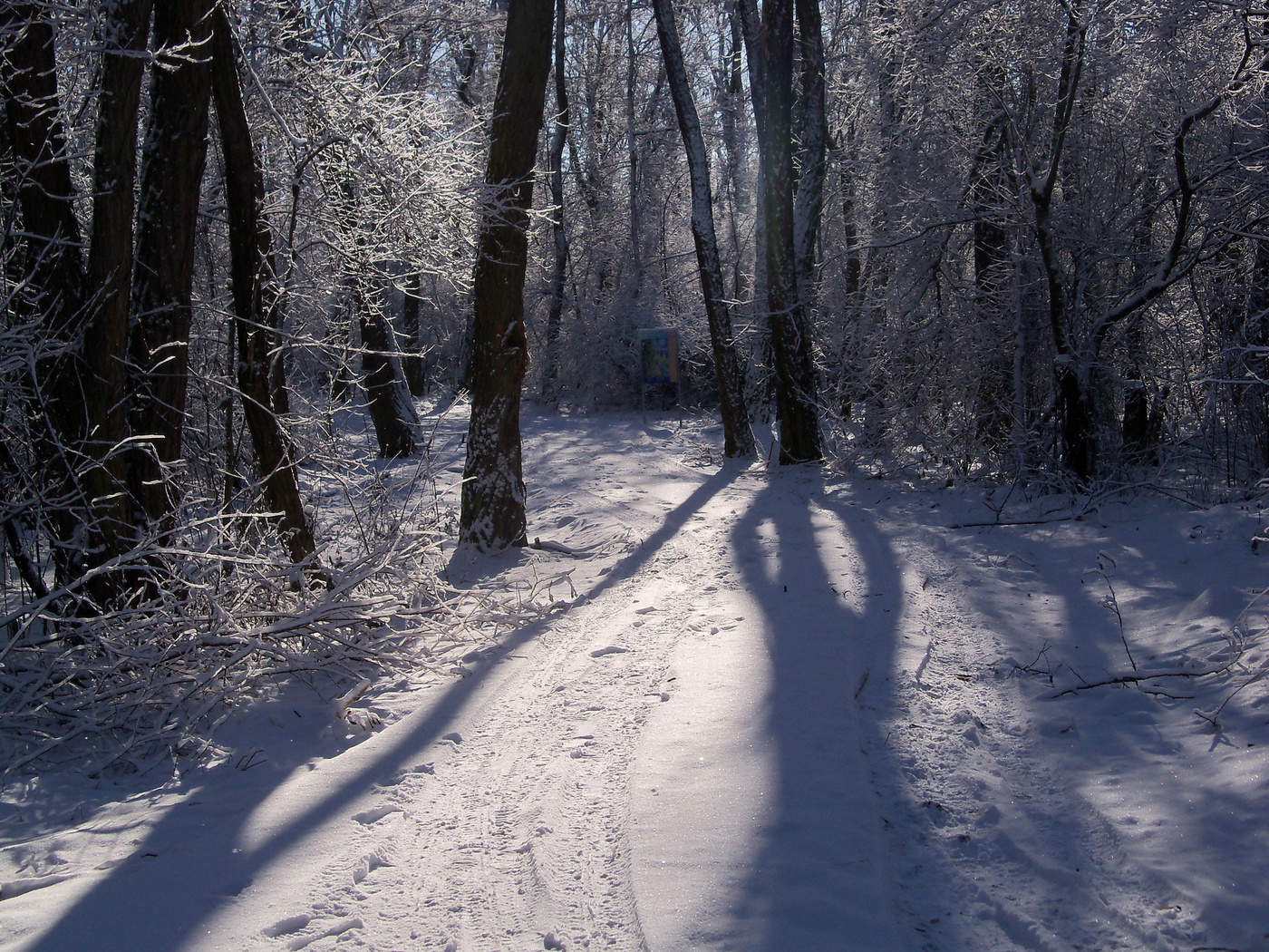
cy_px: 476
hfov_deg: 38.2
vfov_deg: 29.1
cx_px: 634
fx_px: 1833
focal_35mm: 50
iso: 64
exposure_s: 1/1250
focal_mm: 8.8
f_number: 3.8
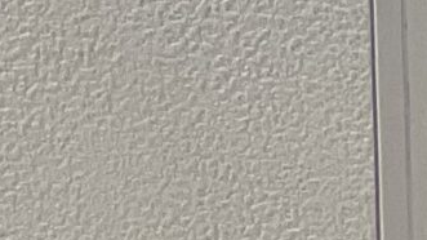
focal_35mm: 244
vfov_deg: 5.0
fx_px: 2762
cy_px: 288
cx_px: 1514
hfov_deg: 7.2
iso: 32
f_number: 1.8
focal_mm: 3
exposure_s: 1/50
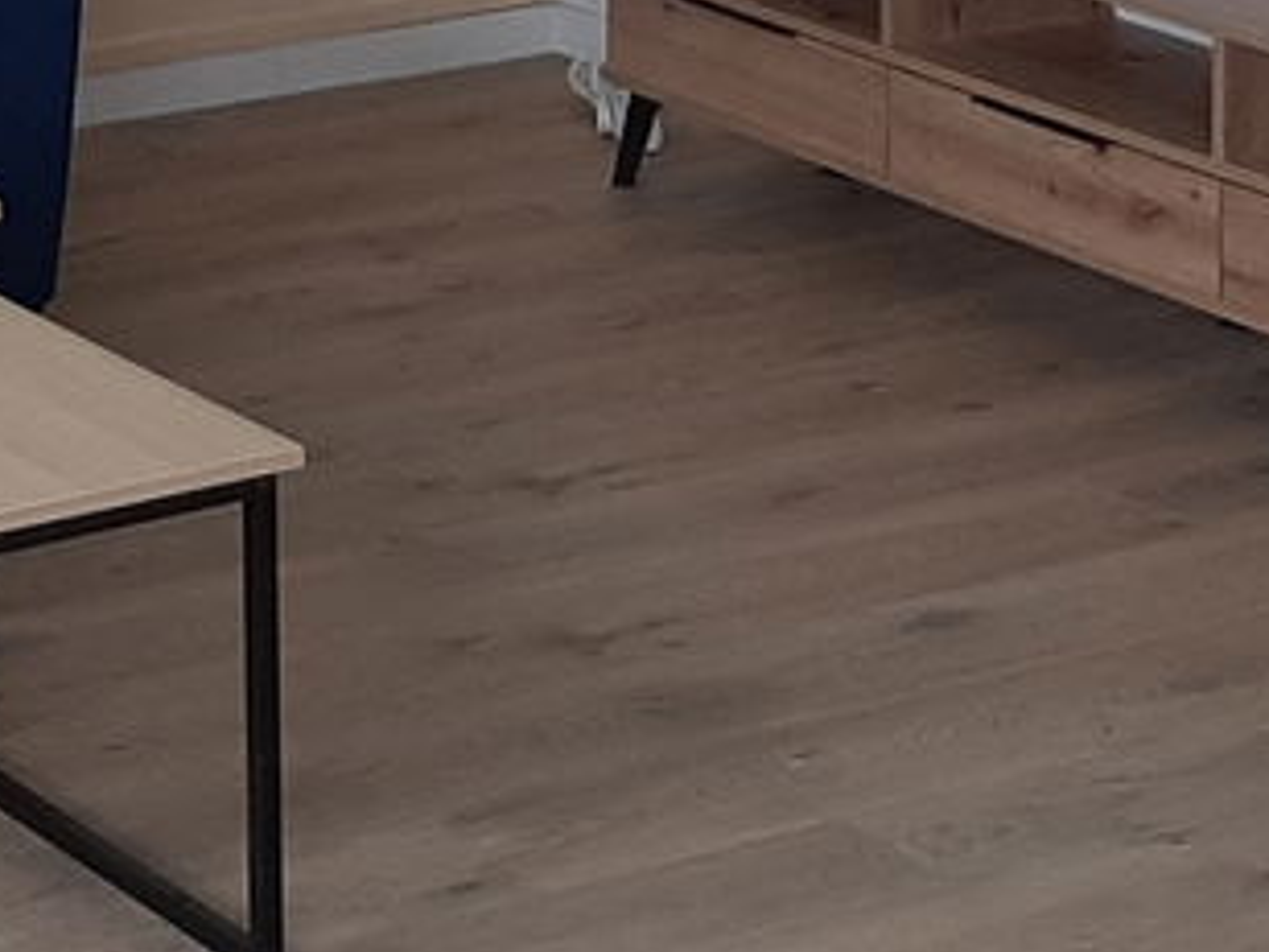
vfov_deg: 10.2
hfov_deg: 14.3
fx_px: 4949
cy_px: -894
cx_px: -161
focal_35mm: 135
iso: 64
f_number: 1.7
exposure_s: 1/100
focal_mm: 3.93
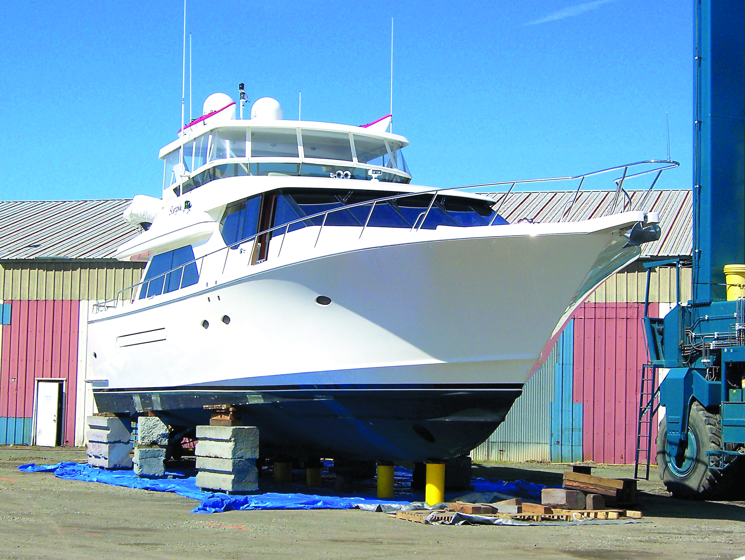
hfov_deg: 27.8
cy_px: 280
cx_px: 372
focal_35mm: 70
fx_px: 1508
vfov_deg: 21.0
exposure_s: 1/500
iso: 80
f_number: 6.3
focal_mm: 11.6
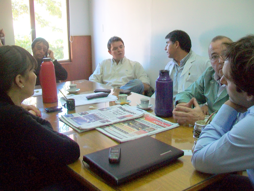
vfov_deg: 39.7
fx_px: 264
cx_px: 127
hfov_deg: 51.4
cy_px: 96
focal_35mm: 36
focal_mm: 6
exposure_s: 1/50
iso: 160
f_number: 2.7
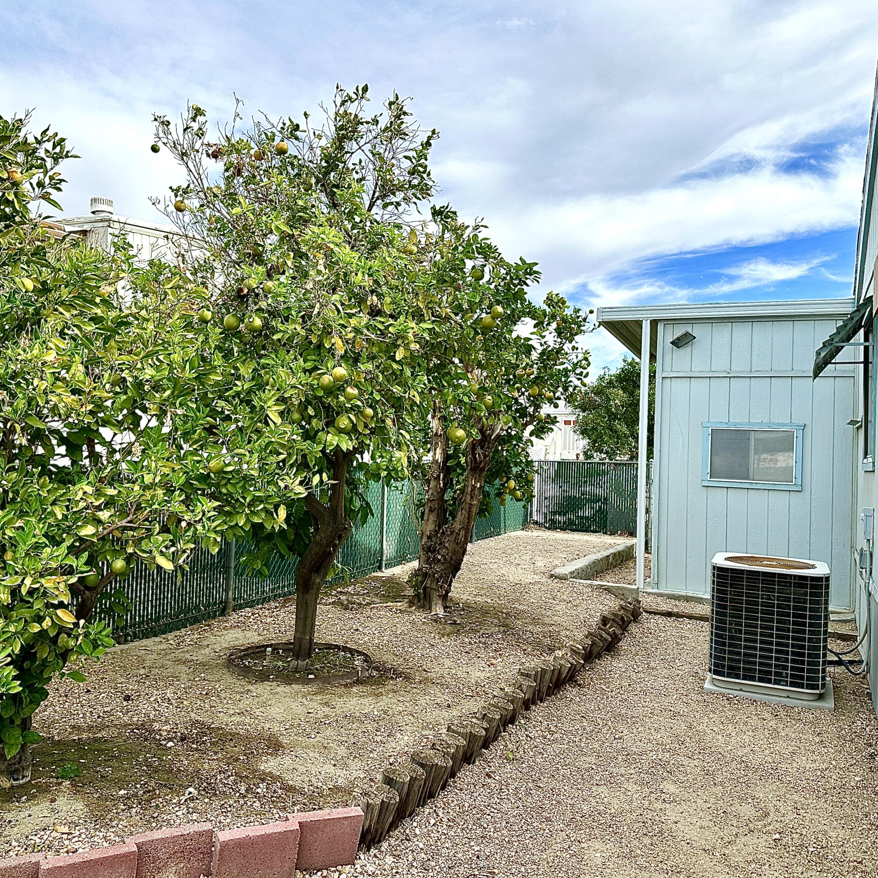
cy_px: 430
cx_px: 410
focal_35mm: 29
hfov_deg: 55.6
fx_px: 832
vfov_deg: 55.6
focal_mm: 6.86
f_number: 1.78
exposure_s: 1/3155
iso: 80
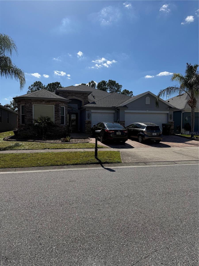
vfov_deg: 71.6
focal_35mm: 24
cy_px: 133
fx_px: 184
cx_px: 100
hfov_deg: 56.8
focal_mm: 6.76
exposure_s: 1/9091
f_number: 1.78
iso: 80
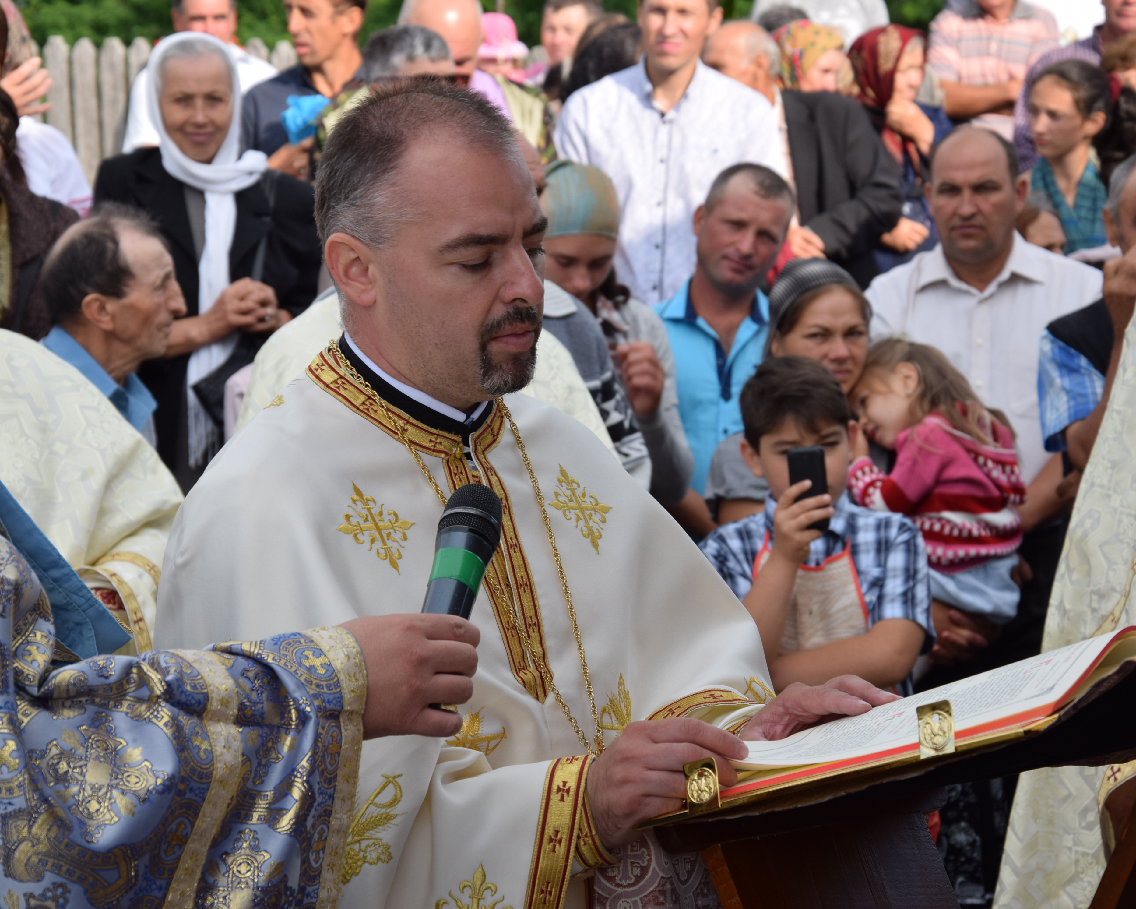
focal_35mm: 112
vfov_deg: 13.8
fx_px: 3766
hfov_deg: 17.2
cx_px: 579
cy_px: 456
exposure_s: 1/200
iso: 100
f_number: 7.1
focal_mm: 66
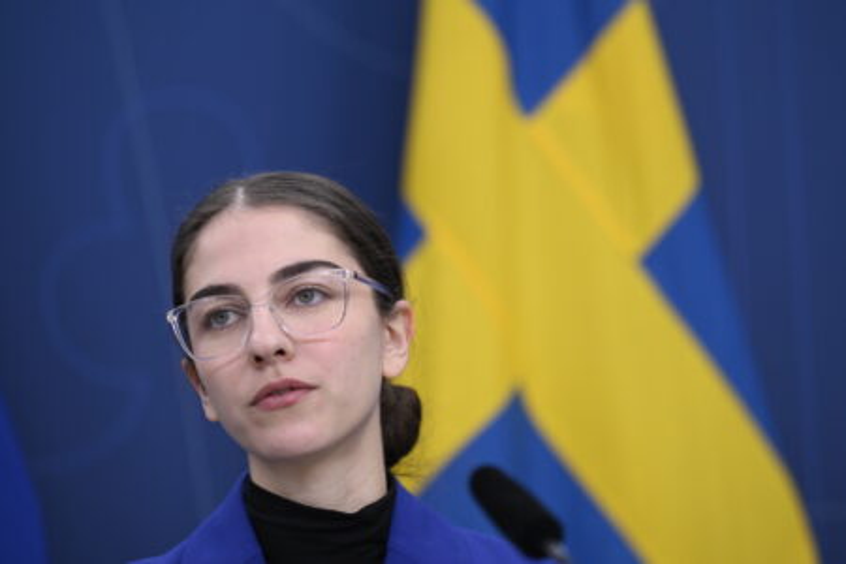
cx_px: 423
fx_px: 3290
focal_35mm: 140
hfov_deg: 14.7
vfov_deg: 9.8
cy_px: 282
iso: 320
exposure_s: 1/125
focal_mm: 140
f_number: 2.8
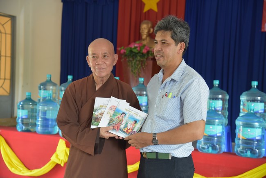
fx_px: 429
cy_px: 89
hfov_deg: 34.5
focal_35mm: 58
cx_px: 133
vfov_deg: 23.4
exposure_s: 1/60
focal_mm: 58
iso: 2000
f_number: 4
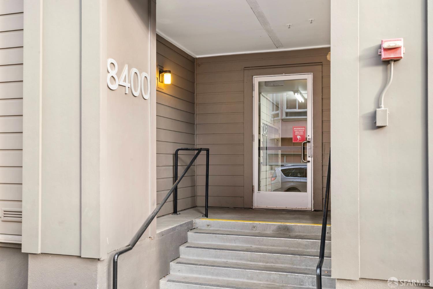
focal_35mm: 35
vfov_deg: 37.9
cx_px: 216
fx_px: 421
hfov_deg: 54.4
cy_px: 144
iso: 200
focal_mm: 35
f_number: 13
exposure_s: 1/2
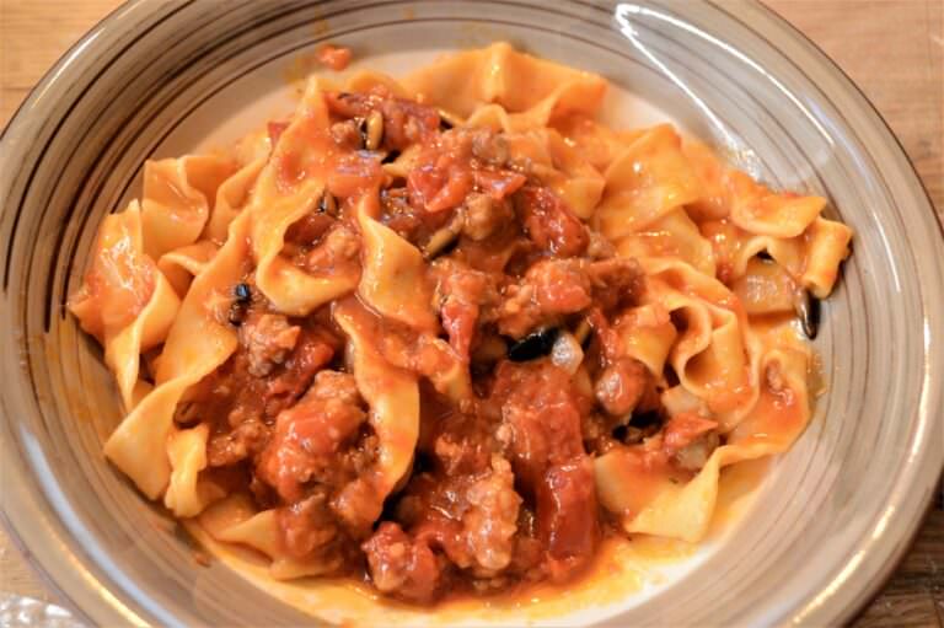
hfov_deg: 45.0
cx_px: 472
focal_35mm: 44
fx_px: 1140
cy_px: 314
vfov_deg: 30.8
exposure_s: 1/20
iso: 1600
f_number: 4.5
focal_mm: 29
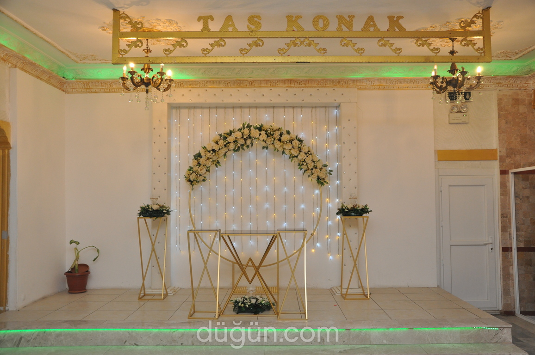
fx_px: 490
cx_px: 268
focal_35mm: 33
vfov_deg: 39.9
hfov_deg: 57.3
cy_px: 178
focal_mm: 22
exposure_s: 1/60
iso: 1000
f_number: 6.3
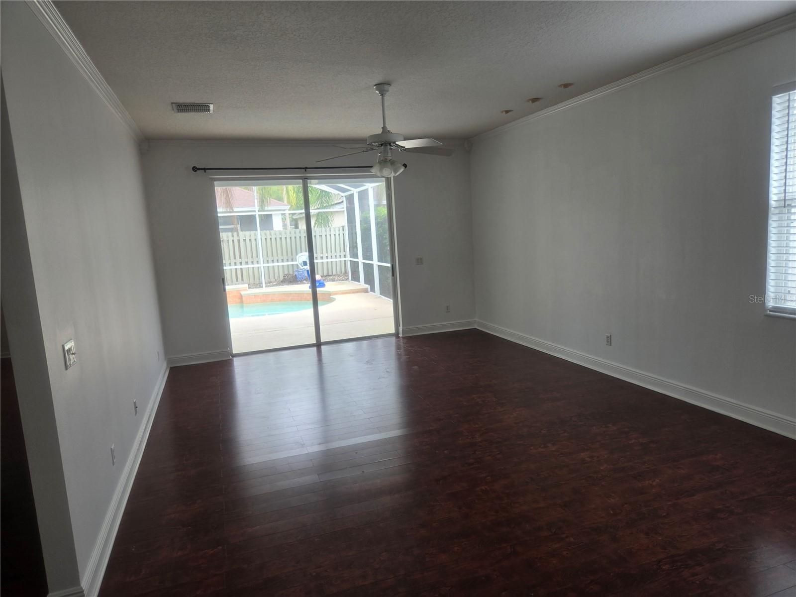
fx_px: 529
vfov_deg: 58.9
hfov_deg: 73.9
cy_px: 298
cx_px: 398
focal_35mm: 23
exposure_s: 1/120
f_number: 1.8
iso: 32
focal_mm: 5.4
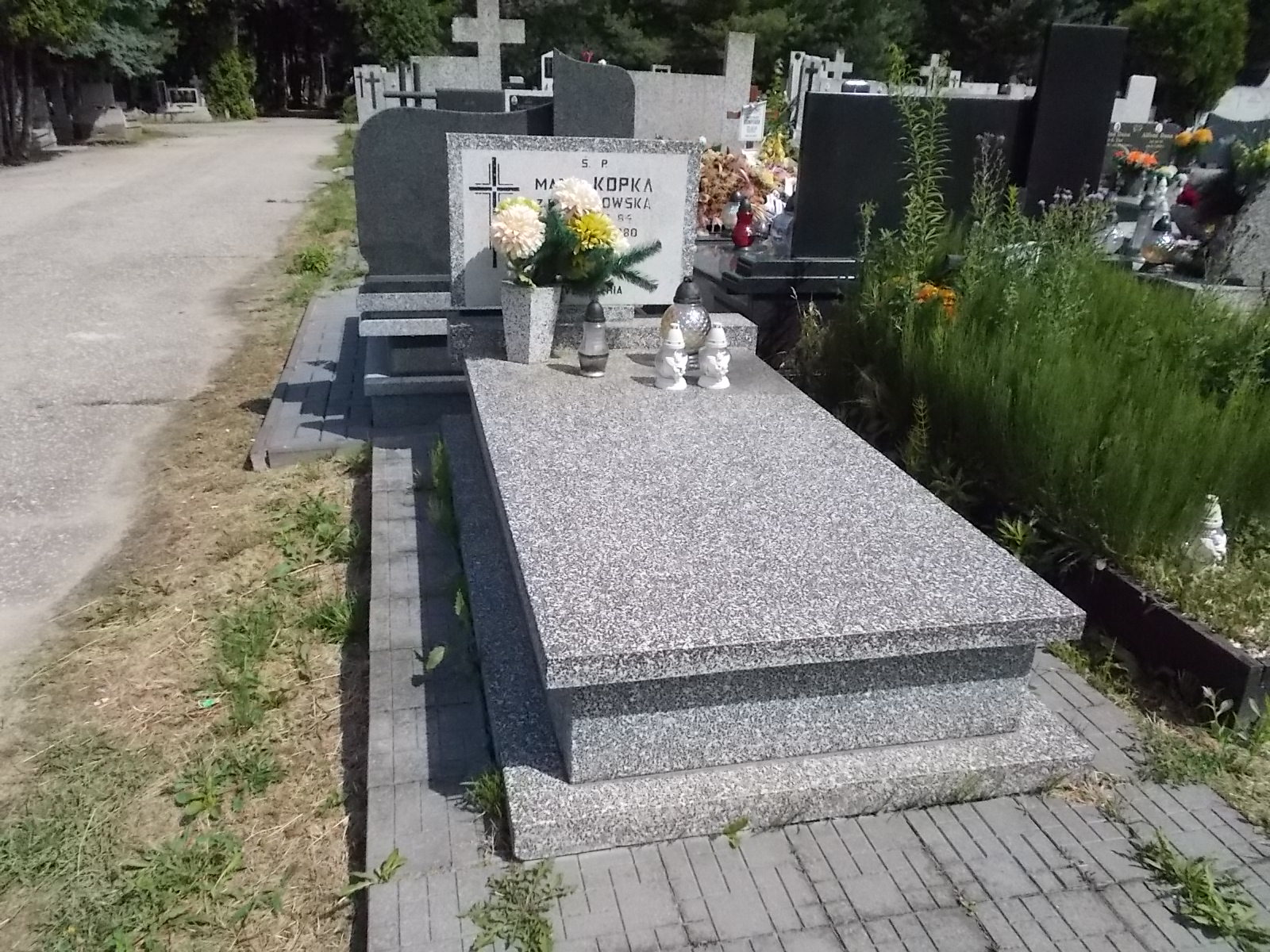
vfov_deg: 53.1
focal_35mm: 26
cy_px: 476
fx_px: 954
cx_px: 635
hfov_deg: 67.3
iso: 400
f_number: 8
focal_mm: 4.6
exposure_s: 1/1000
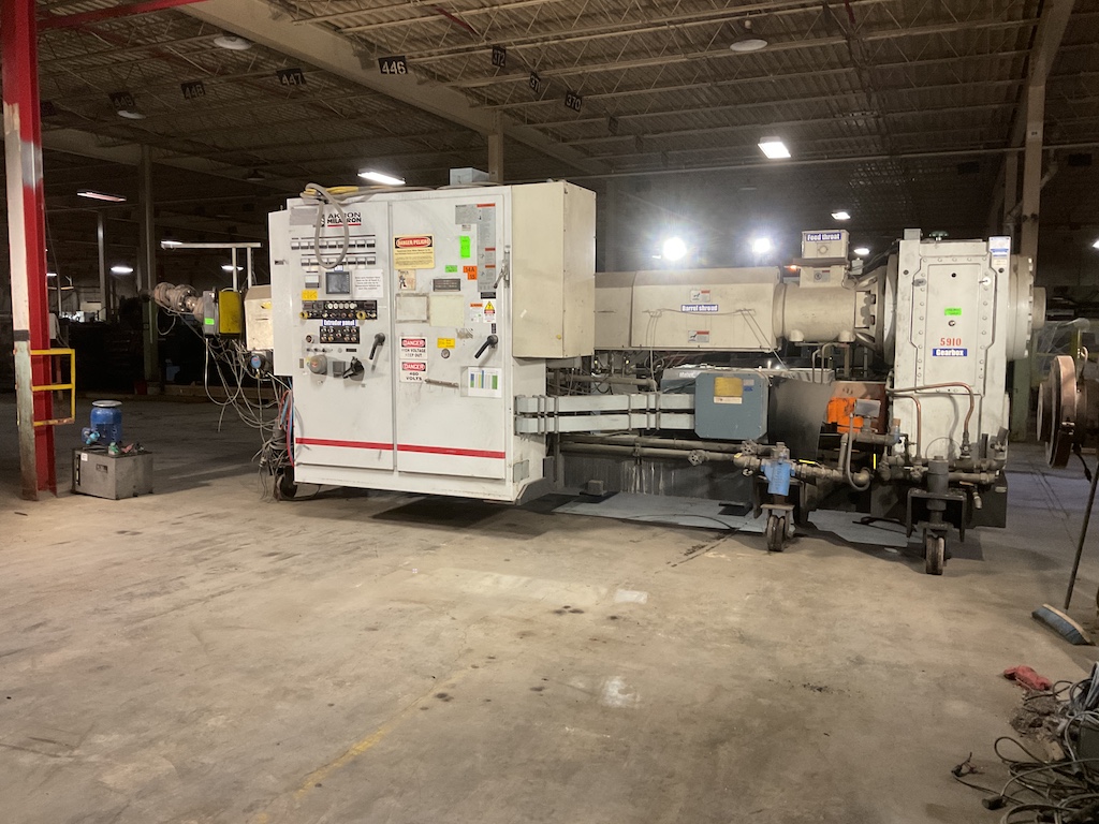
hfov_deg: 61.7
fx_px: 921
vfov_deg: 48.2
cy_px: 412
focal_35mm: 29
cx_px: 550
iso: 200
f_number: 1.8
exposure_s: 1/40
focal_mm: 3
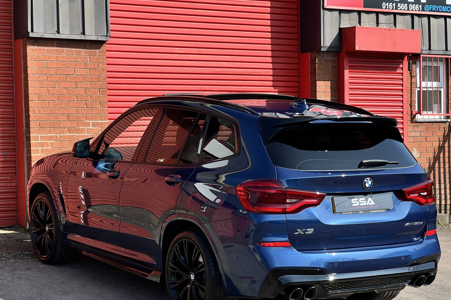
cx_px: 227
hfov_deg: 25.1
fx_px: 1015
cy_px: 169
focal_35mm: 81
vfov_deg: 16.8
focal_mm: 9
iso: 32
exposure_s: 1/481
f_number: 2.8
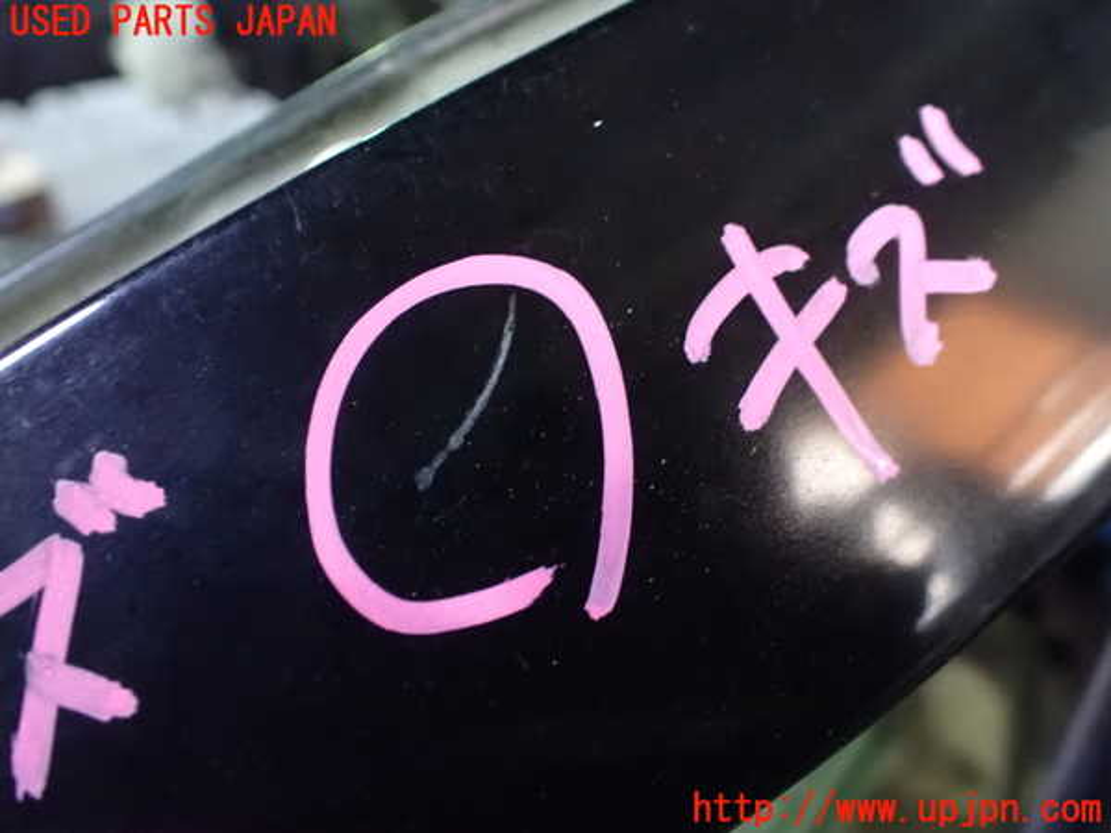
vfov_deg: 46.8
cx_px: 556
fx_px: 963
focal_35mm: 30
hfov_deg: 60.0
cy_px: 416
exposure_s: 1/25
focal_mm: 5.4
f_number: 2.3
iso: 1600
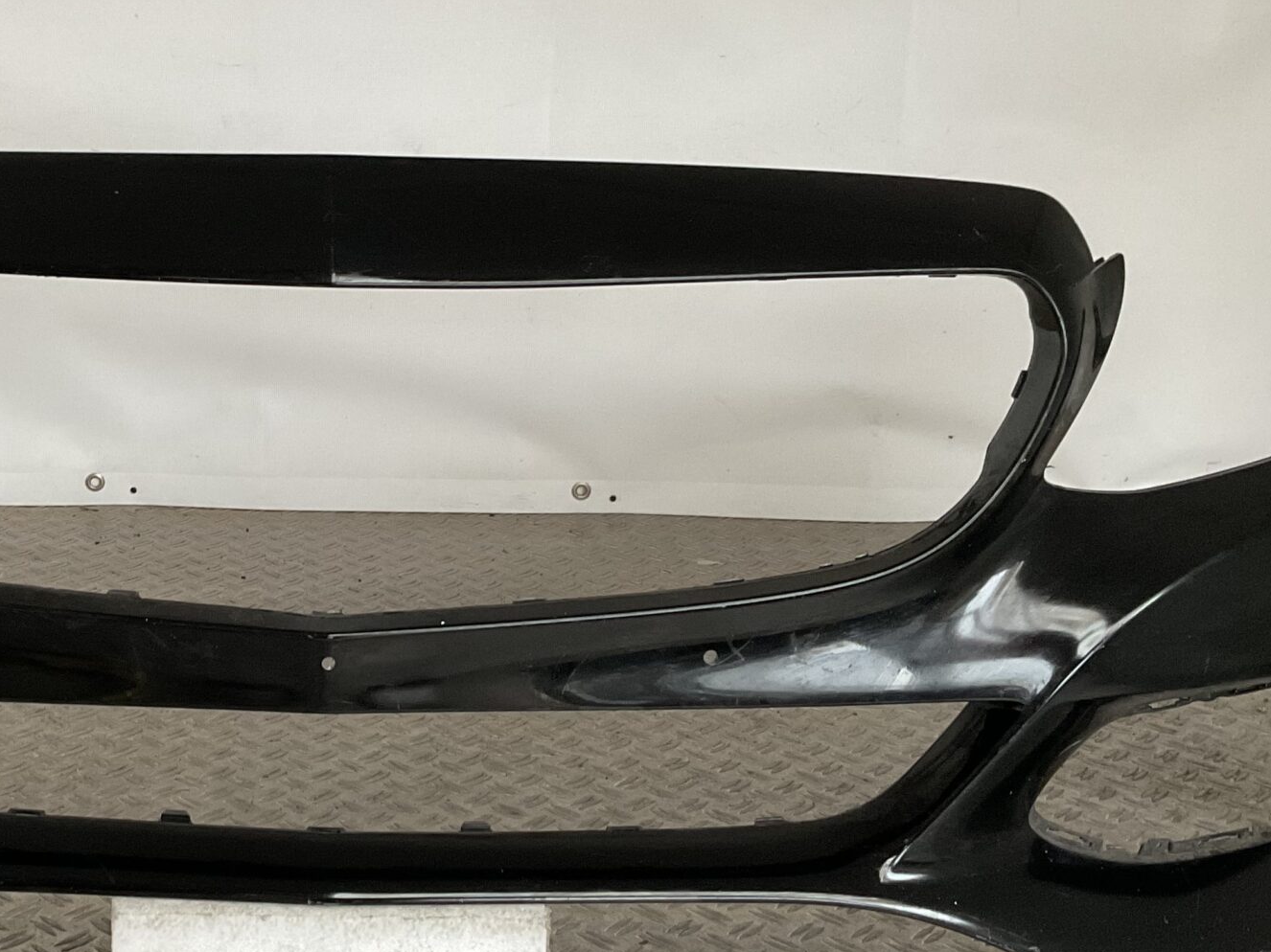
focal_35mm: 56
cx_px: 304
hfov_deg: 33.6
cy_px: 390
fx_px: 2056
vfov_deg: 26.1
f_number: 1.8
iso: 125
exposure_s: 1/50
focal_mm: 3
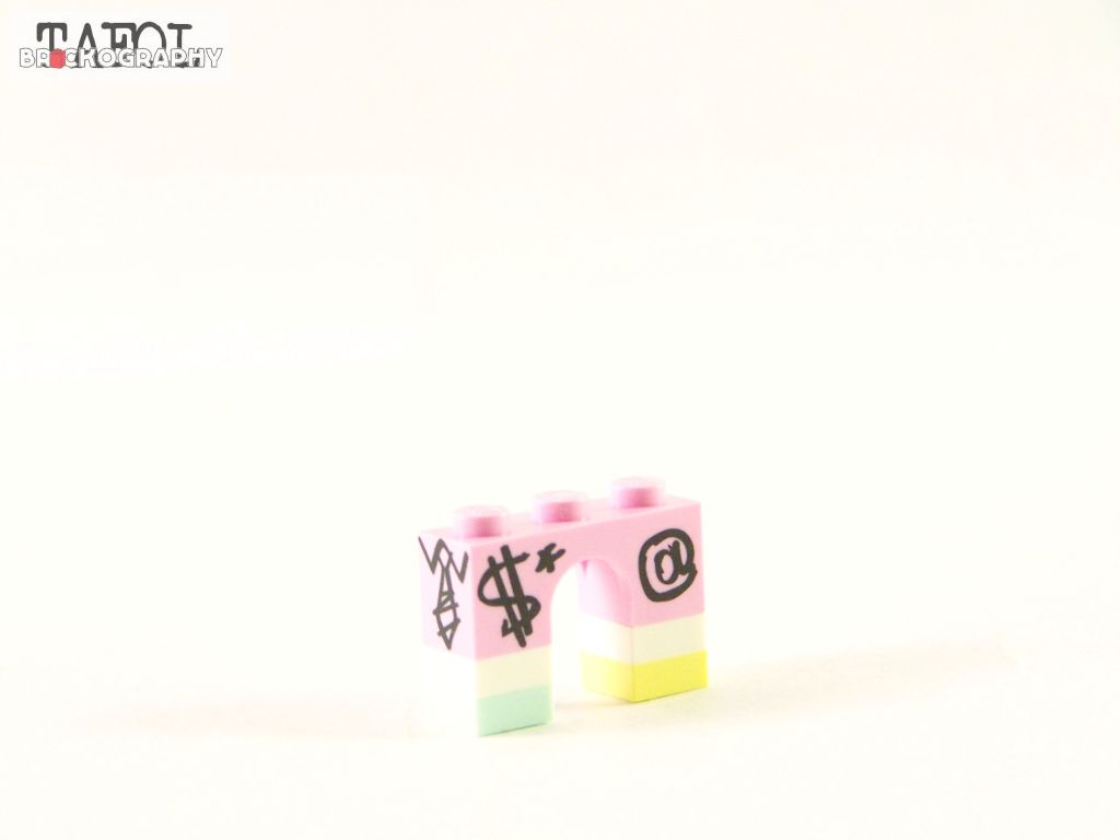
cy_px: 420
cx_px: 560
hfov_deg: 16.8
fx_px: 3786
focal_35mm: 117
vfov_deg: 12.7
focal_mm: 19.4
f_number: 3.6
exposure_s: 1/60
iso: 400
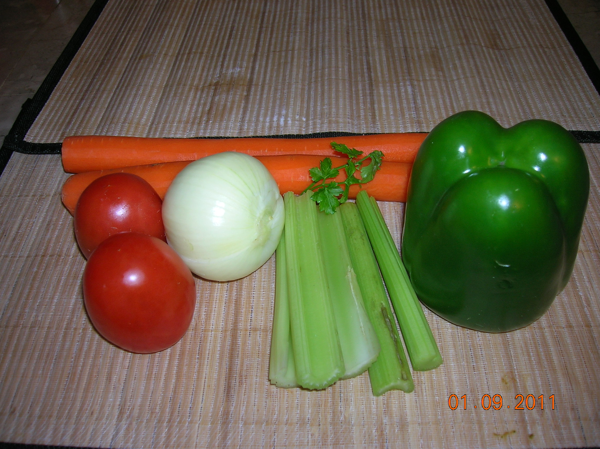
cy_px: 224
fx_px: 589
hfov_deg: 54.0
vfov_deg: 41.7
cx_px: 300
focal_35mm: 34
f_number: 2.9
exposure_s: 1/60.1
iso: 50
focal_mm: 5.7
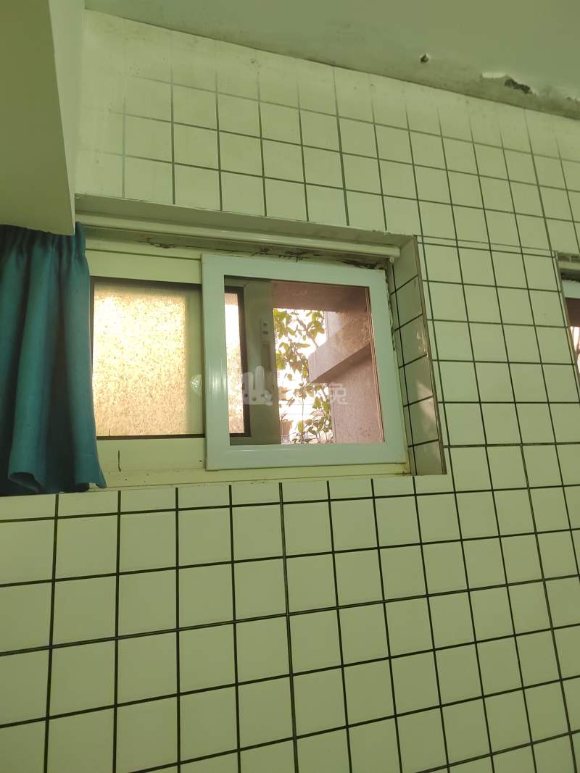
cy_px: 386
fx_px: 514
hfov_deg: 58.9
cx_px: 290
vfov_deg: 73.9
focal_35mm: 23
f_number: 1.9
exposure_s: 1/100
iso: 881
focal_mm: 5.52
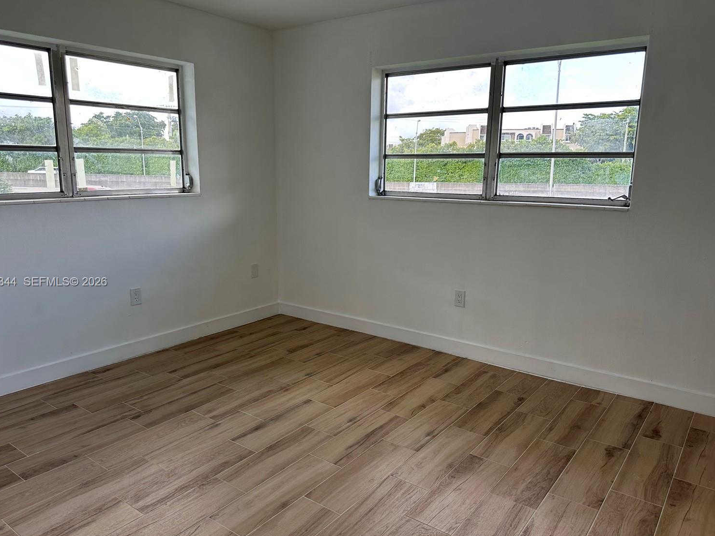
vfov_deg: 53.0
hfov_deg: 67.3
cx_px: 344
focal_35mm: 26
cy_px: 283
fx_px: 537
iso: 80
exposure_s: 1/268
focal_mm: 6.86
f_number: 1.78
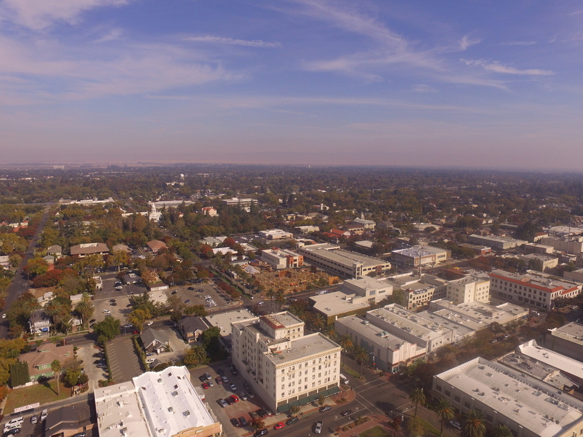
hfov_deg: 81.7
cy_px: 218
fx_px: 337
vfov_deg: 66.0
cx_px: 292
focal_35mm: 20
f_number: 2.8
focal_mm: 3.61
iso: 100
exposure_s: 1/2320
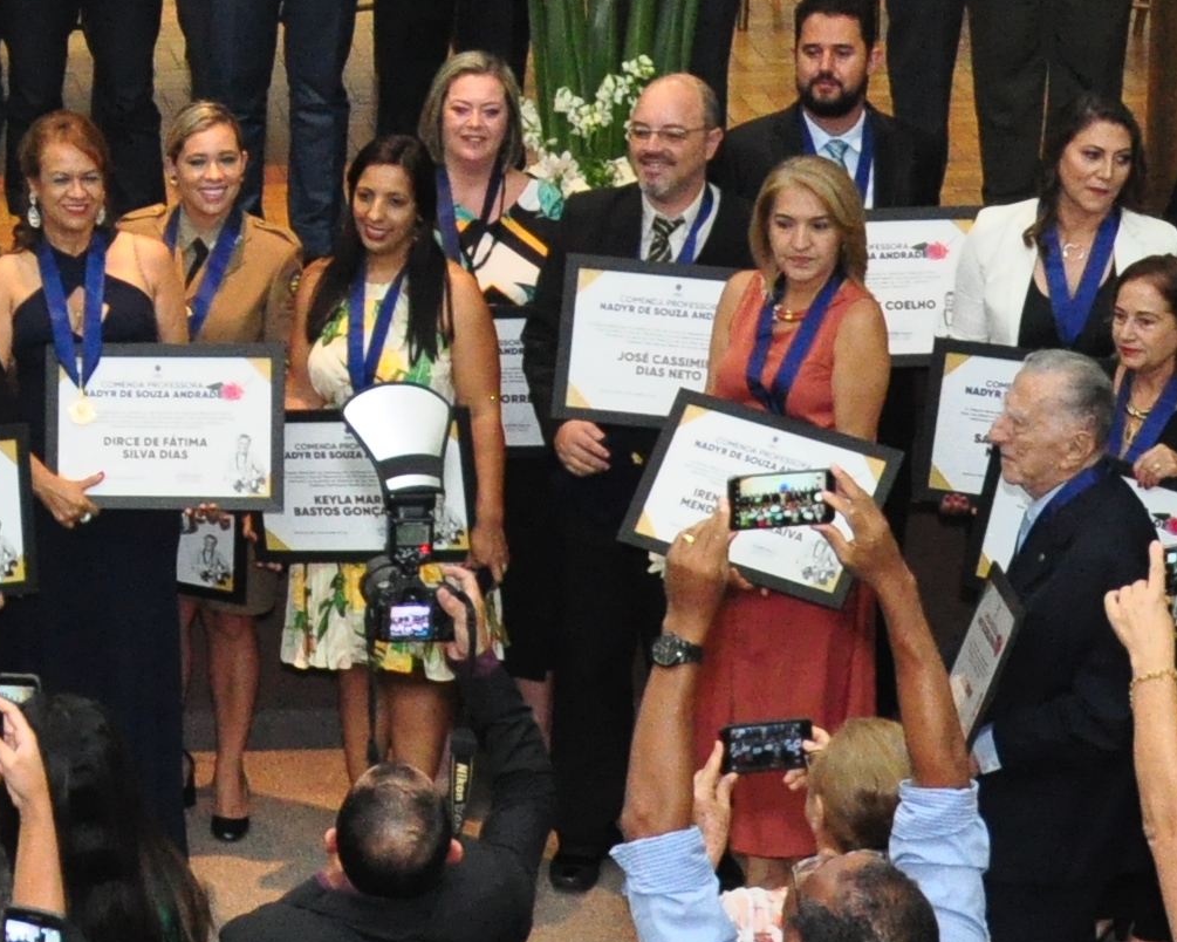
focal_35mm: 240
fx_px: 8360
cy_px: 179
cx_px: -427
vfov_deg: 6.4
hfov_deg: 7.9
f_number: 5
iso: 1600
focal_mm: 40
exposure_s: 1/60
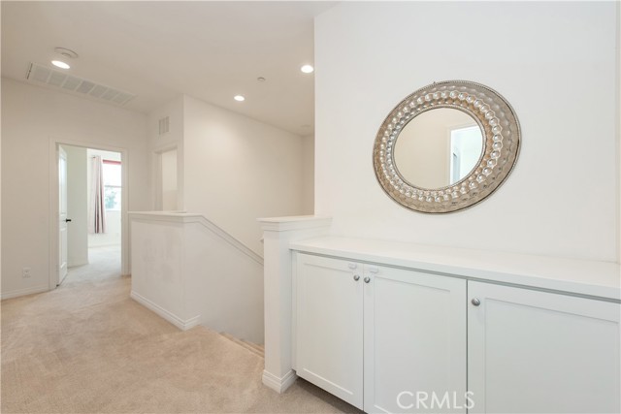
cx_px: 310
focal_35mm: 14
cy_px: 207
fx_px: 242
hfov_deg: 104.2
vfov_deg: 81.2
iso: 560
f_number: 5.6
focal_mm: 14
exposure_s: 1/125
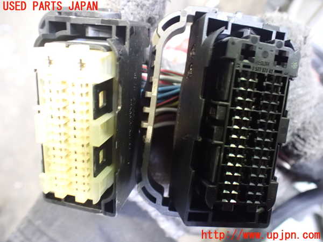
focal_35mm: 30
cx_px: 162
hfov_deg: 60.0
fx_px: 280
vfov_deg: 46.8
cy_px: 121
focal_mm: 5.4
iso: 1600
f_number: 2.3
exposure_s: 1/30
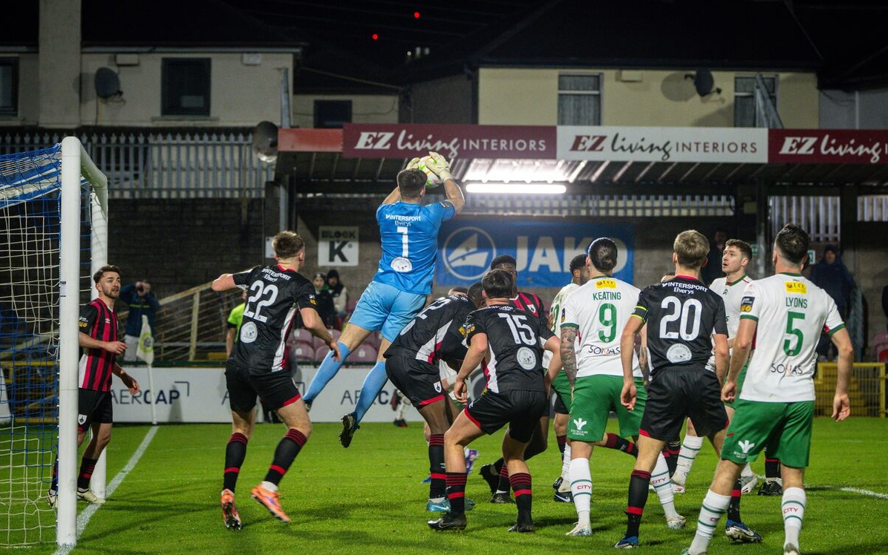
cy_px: 276
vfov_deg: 7.1
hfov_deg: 11.4
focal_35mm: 184
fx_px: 4454
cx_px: 443
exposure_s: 1/250
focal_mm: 180
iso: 4500
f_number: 5.6
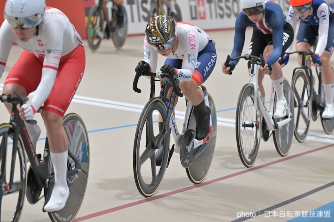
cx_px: 167
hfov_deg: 11.4
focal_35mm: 180
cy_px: 111
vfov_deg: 7.6
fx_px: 1670
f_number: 5.6
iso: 1800
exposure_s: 1/500
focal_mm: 180
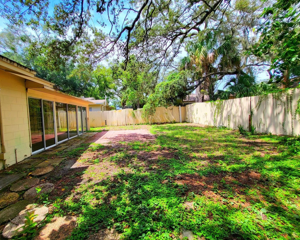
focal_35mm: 14
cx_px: 137
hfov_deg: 100.4
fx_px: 124
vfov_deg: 88.0
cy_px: 122
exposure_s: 1/556
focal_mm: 1.74
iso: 32
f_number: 2.2
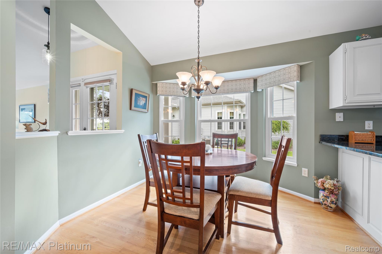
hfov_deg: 104.3
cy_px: 127
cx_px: 191
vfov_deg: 81.1
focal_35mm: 14
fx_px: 148
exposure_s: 1.3
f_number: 11
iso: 100
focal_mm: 14
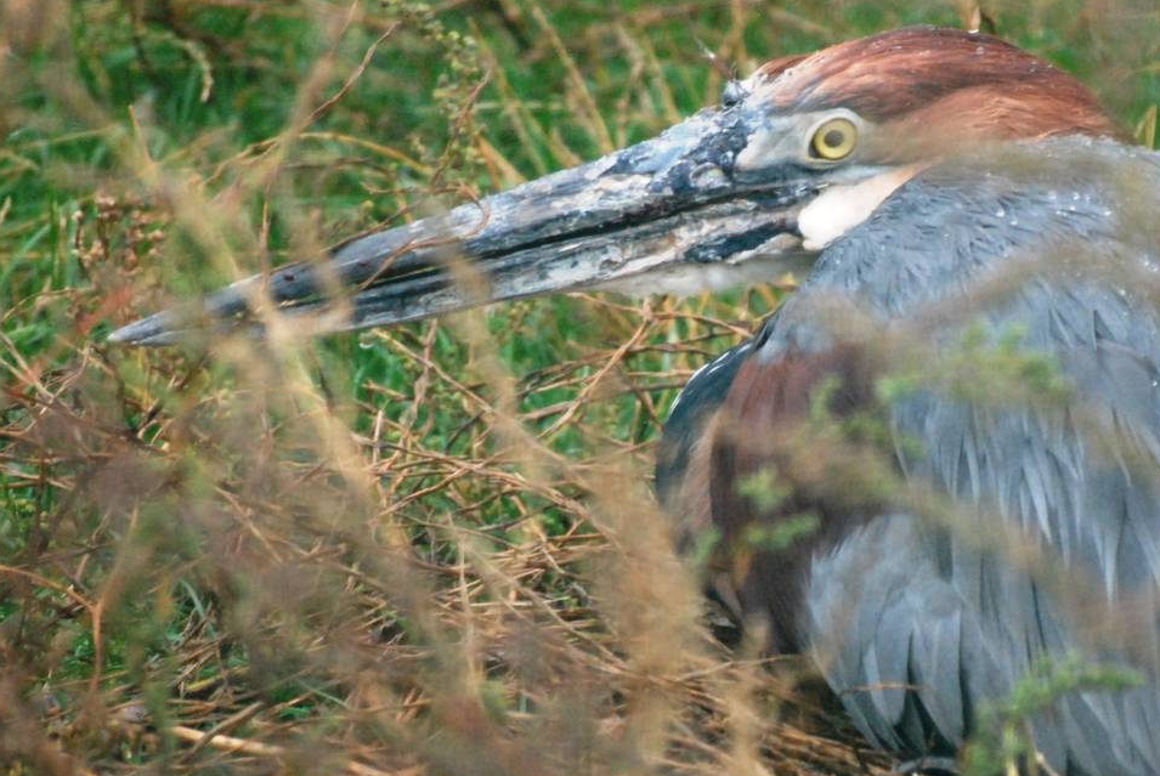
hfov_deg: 3.7
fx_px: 17838
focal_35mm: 553
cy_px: 330
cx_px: 825
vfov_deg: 2.5
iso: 1000
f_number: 5.3
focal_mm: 220
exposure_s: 1/320
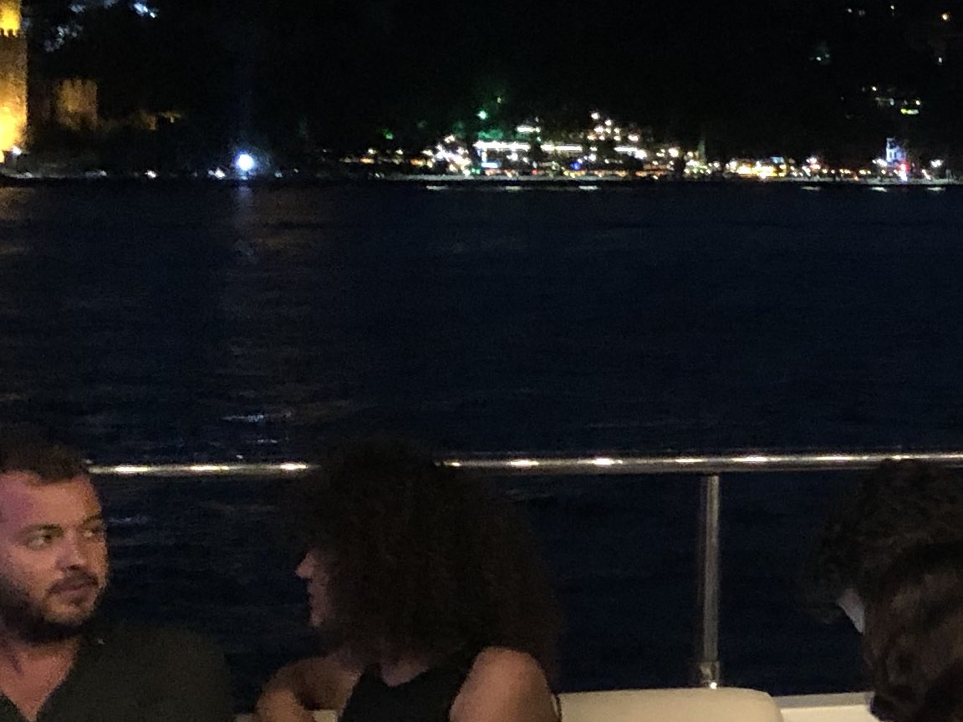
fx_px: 2726
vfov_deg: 15.1
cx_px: 1626
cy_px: 262
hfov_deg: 17.1
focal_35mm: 98
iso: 100
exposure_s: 1/4
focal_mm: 4
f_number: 1.8
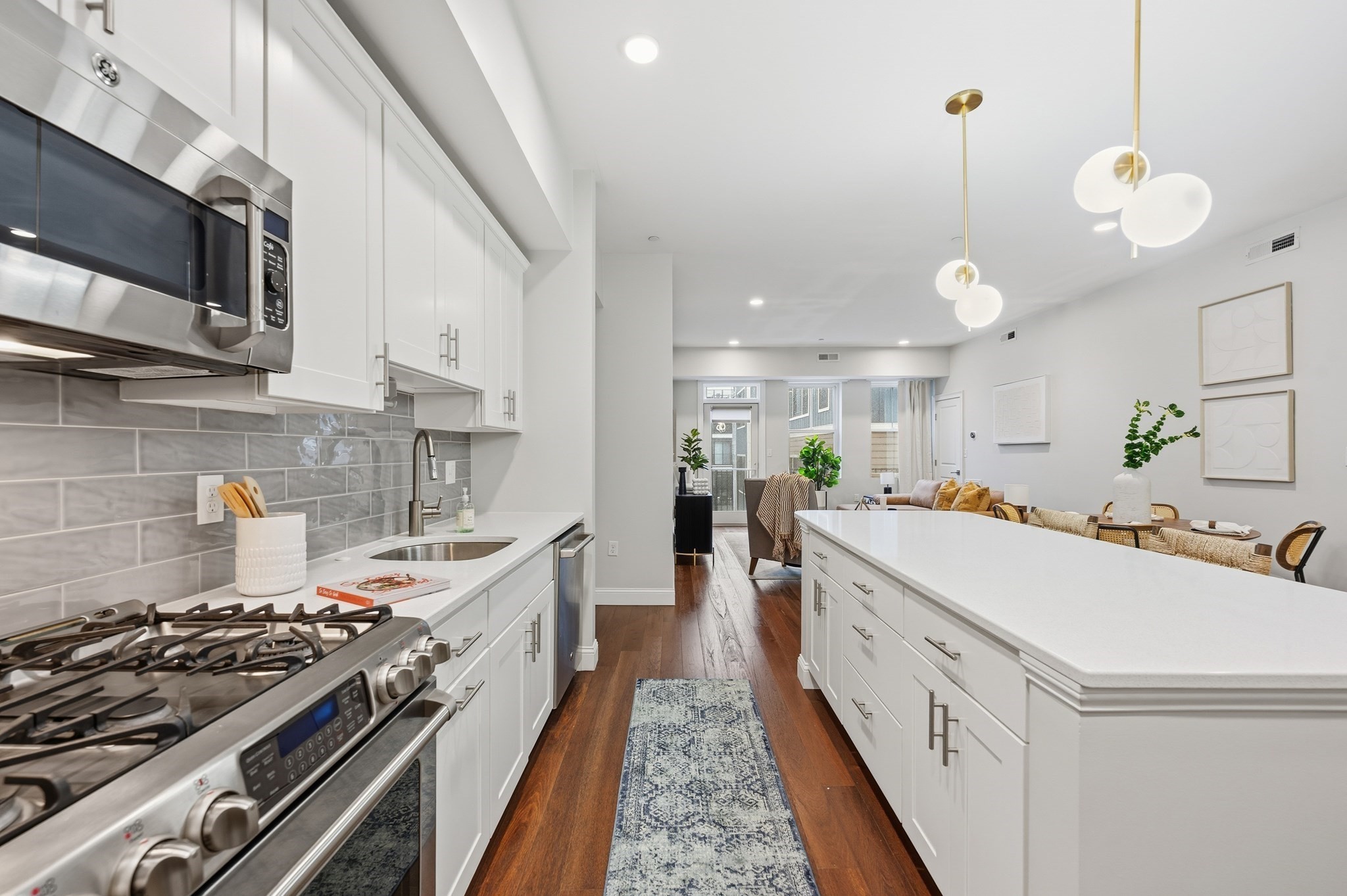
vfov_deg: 81.1
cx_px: 674
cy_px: 448
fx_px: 524
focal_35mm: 14
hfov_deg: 104.3
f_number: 8
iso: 100
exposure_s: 1/1.25
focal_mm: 14
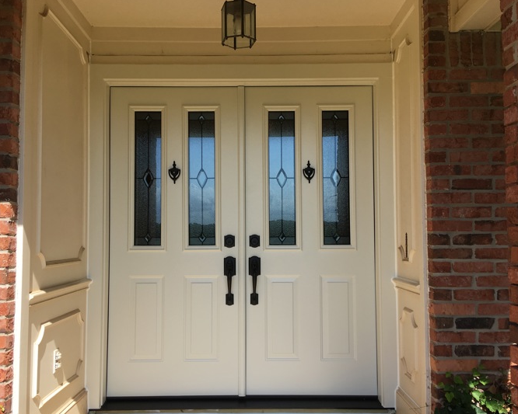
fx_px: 521
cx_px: 247
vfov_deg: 43.4
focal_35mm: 34
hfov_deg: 52.8
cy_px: 217
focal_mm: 4.15
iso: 25
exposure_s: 1/916
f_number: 2.2
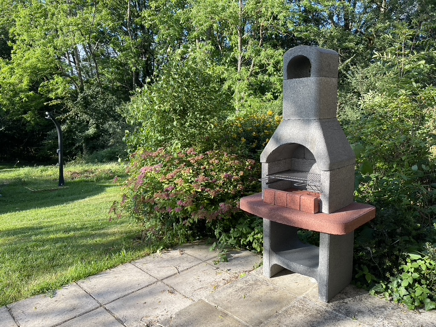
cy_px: 164
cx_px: 218
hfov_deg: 69.4
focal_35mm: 25
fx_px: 315
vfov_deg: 54.9
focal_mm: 5.1
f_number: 1.6
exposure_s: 1/653
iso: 32
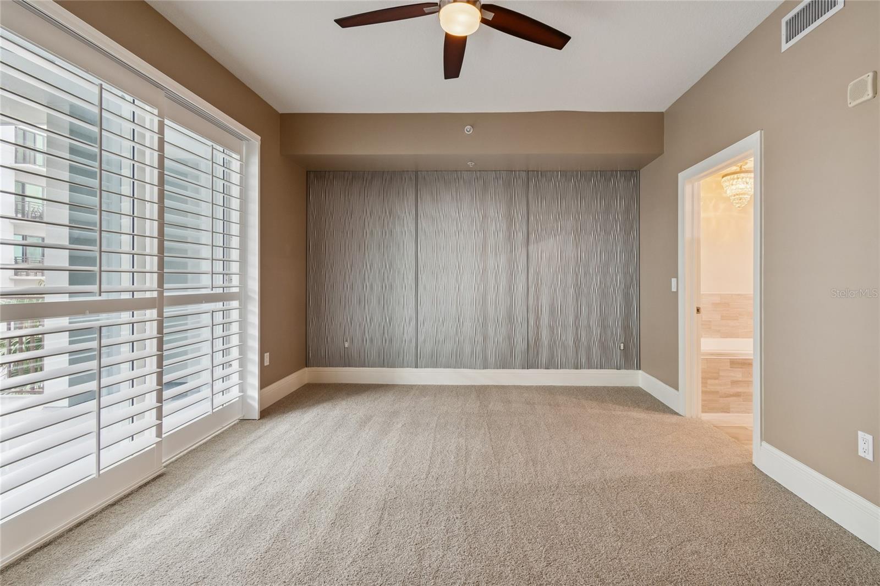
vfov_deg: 77.3
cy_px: 293
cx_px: 440
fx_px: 367
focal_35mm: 15
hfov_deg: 100.4
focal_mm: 10
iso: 500
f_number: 7.1
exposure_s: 1/15
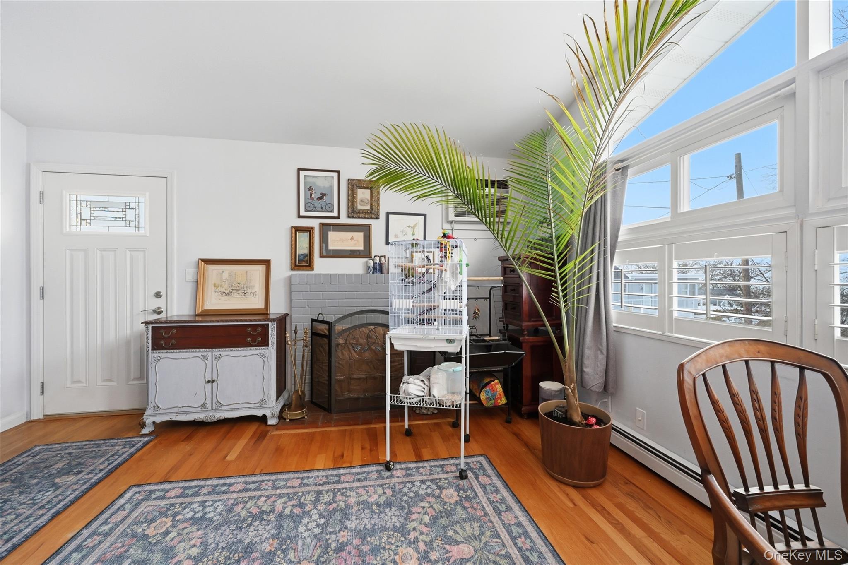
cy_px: 282
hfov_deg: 104.3
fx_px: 330
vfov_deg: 81.2
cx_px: 424
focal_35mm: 14
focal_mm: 14
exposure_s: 1/40
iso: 640
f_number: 16
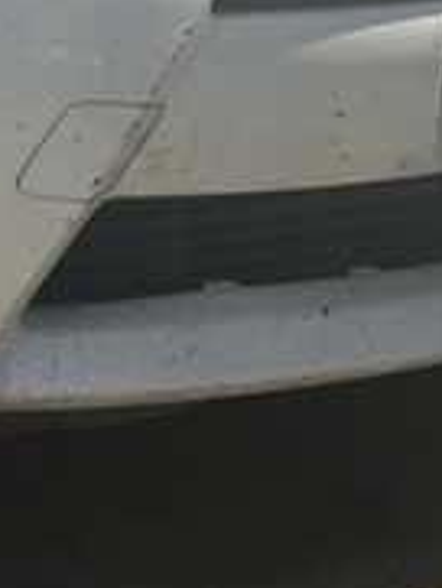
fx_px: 2500
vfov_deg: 12.0
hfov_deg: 10.1
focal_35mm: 147
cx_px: 94
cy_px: -585
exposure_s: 1/3279
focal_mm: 5.96
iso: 50
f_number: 1.6
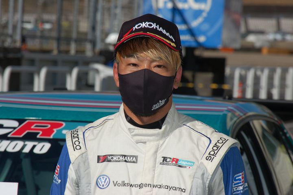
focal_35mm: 300
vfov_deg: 4.6
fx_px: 2440
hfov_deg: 6.9
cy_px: 98
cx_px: 146
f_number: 13
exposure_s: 1/500
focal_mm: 200
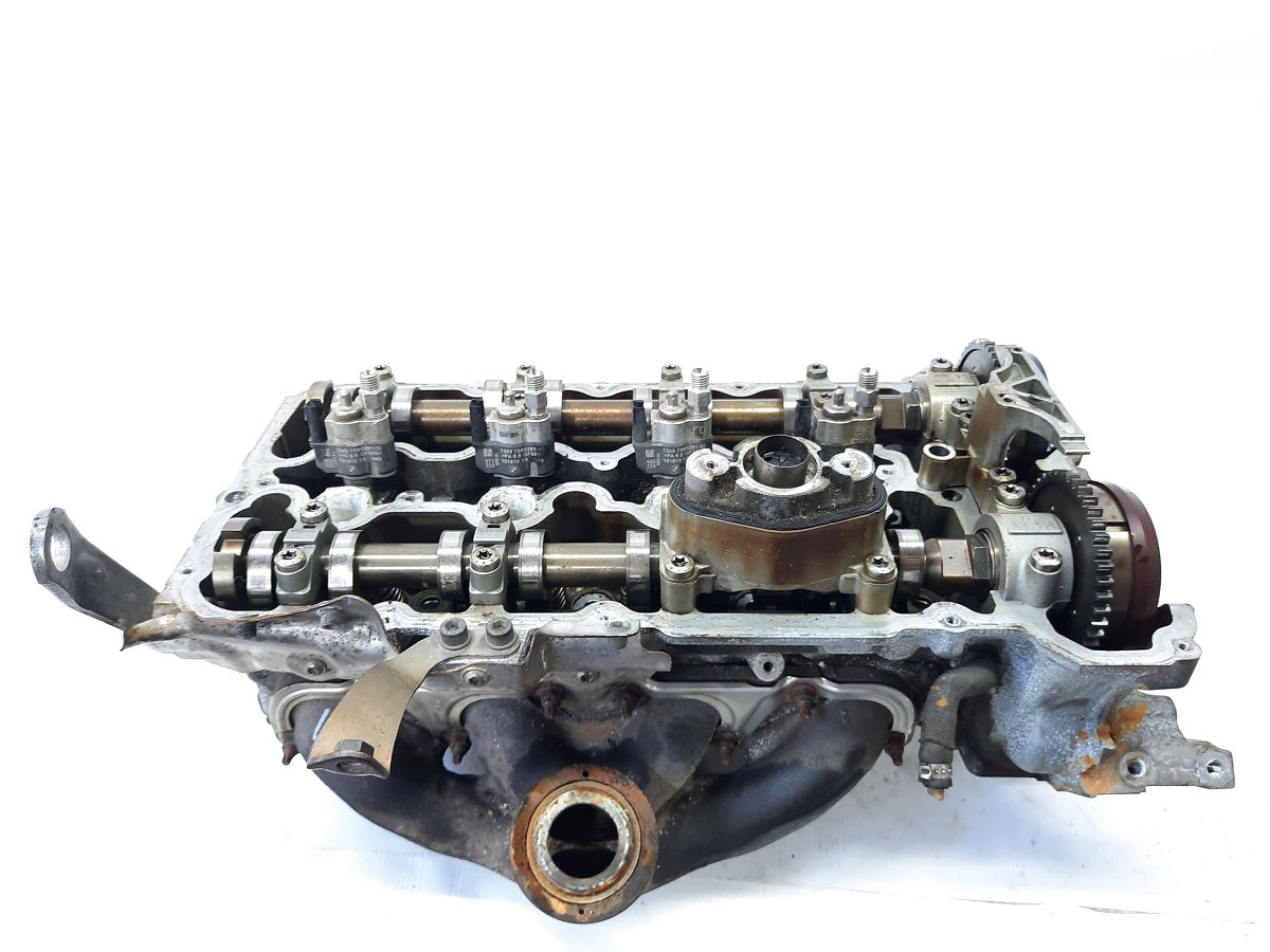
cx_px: 635
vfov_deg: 54.9
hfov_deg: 69.4
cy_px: 476
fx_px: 917
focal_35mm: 25
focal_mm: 4.6
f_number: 2
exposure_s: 1/50
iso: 160
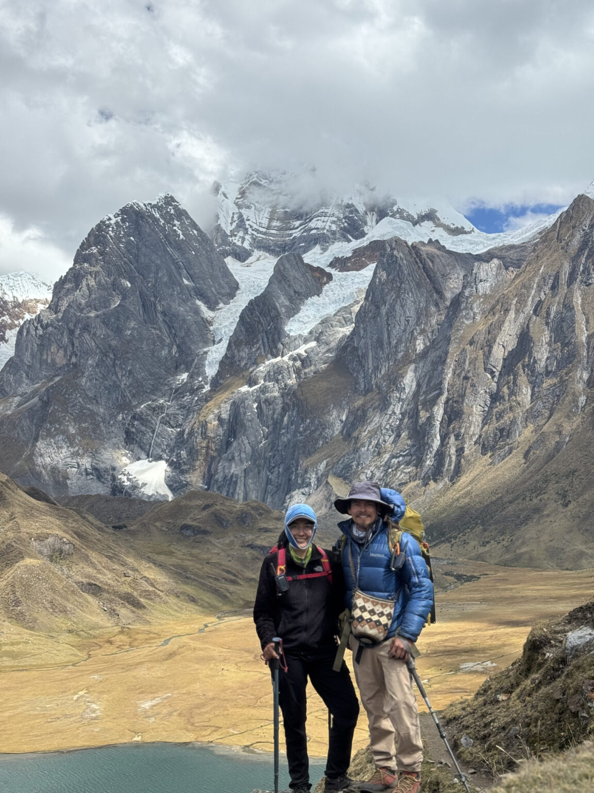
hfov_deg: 30.3
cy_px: 396
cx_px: 297
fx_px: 1098
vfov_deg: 39.7
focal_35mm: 48
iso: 64
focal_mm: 6.76
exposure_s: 1/4049
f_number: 1.78
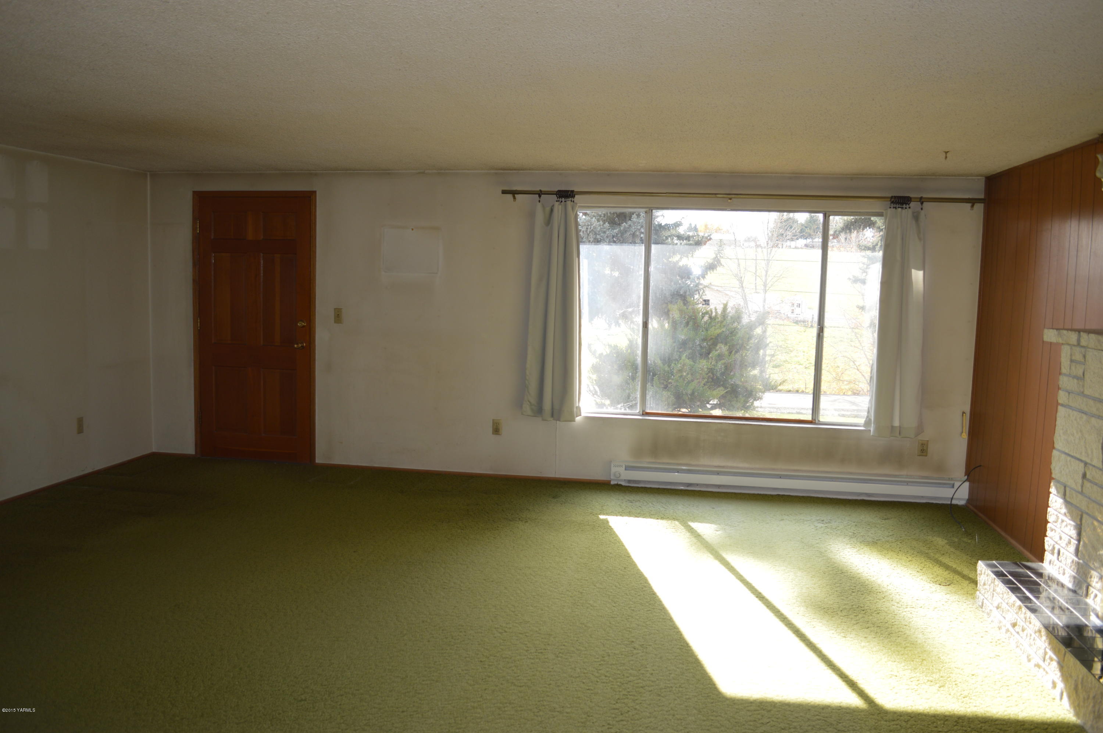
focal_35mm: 27
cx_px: 552
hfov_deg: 67.4
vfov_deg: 47.8
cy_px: 366
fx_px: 826
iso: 140
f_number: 3.5
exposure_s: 1/125
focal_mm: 18
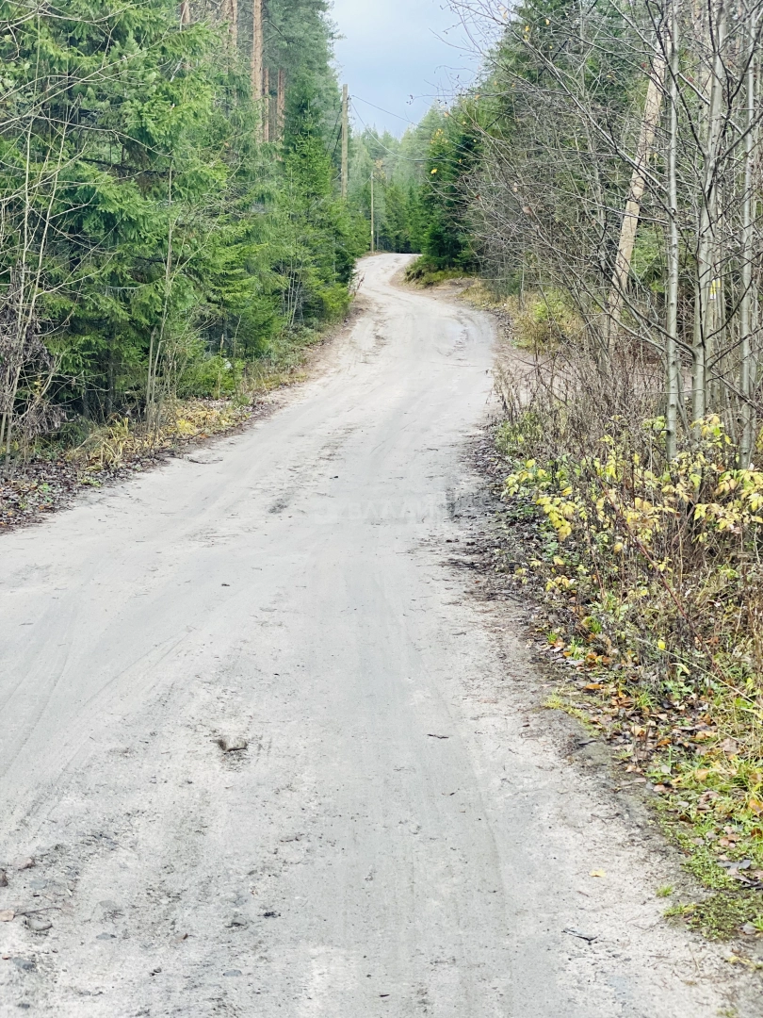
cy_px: 509
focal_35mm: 52
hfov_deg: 28.0
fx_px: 1528
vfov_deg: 36.8
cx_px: 382
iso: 64
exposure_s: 1/122
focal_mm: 6
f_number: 2
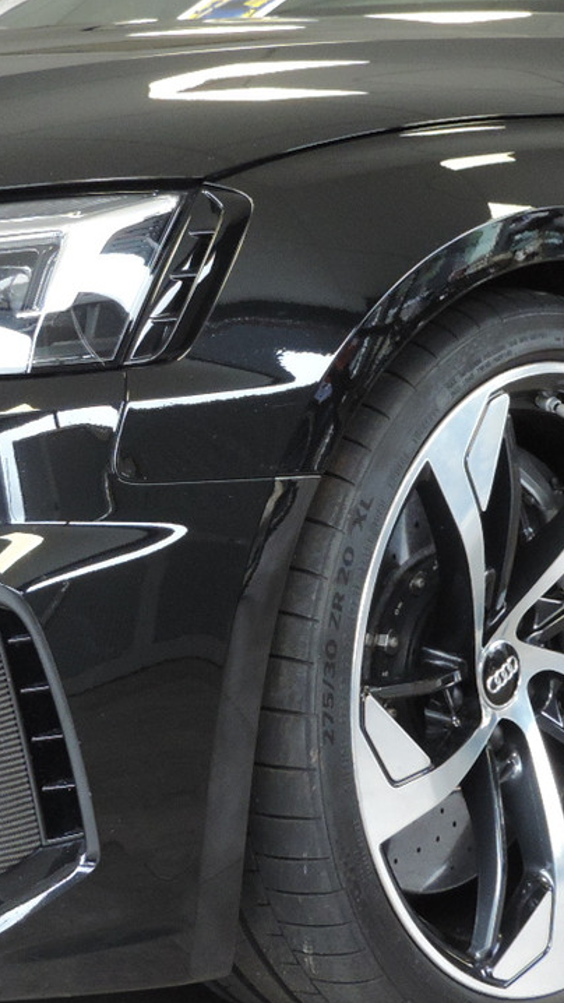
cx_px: 240
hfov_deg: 12.9
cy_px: 433
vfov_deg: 22.7
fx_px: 2499
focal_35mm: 94
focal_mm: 7.6
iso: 400
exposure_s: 1/40
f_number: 3.4
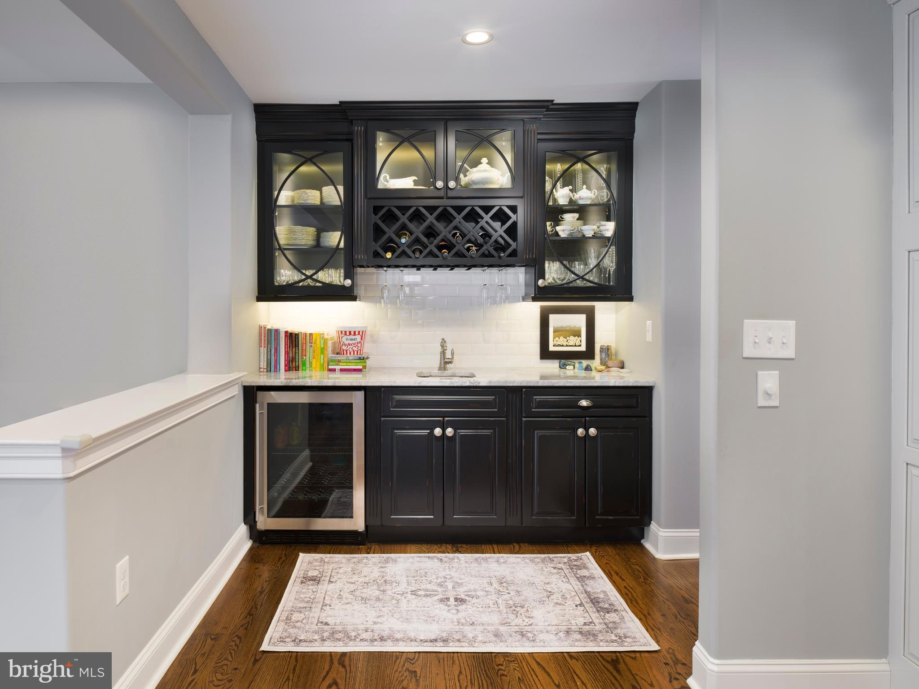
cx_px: 460
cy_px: 344
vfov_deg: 78.1
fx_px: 425
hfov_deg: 94.5
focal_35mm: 16
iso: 800
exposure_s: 1/100
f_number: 10
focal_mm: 21
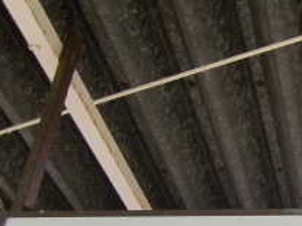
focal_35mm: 86
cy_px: 220
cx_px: 373
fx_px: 750
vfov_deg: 16.8
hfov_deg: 21.0
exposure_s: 1/160
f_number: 2.6
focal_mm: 4.9
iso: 64
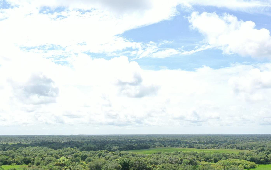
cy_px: 129
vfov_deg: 30.0
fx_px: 310
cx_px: 112
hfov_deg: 47.0
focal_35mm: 42
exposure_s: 1/400
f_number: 5.6
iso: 100
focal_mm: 10.26
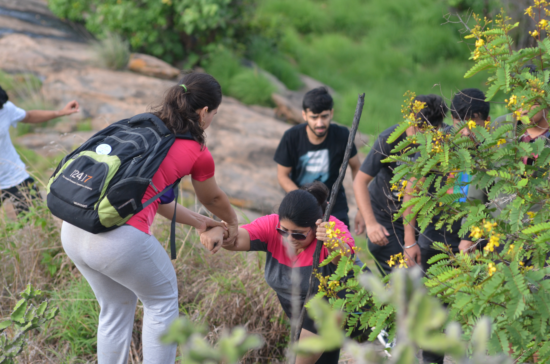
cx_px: 275
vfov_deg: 6.8
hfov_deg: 10.2
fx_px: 3087
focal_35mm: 202
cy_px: 182
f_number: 5.6
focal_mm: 135
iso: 400
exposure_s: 1/500
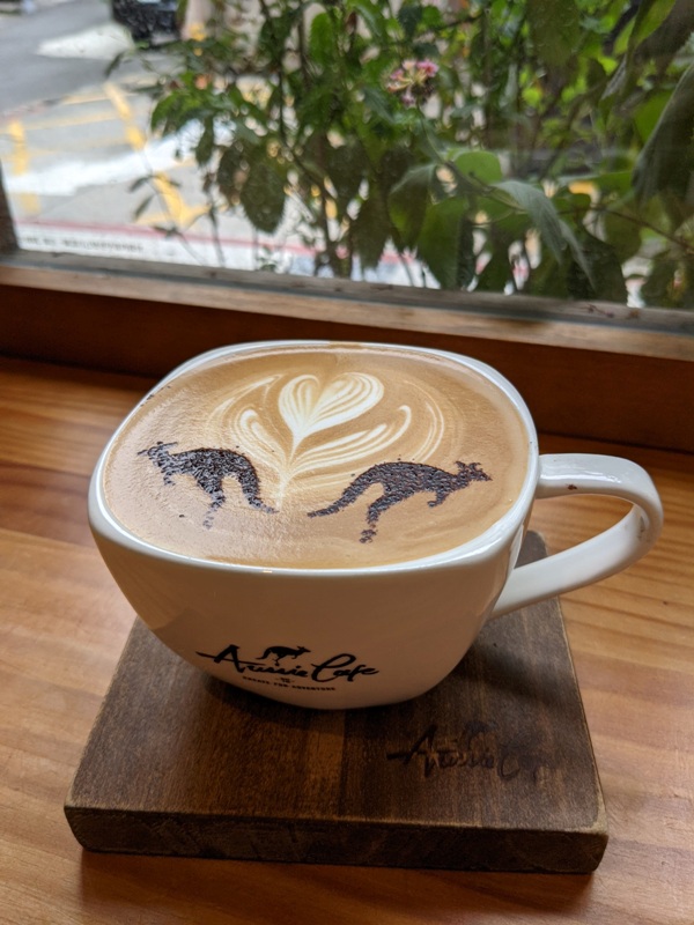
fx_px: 722
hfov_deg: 51.4
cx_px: 347
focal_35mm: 27
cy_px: 462
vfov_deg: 65.3
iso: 60
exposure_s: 1/867
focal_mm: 4.38
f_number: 1.73
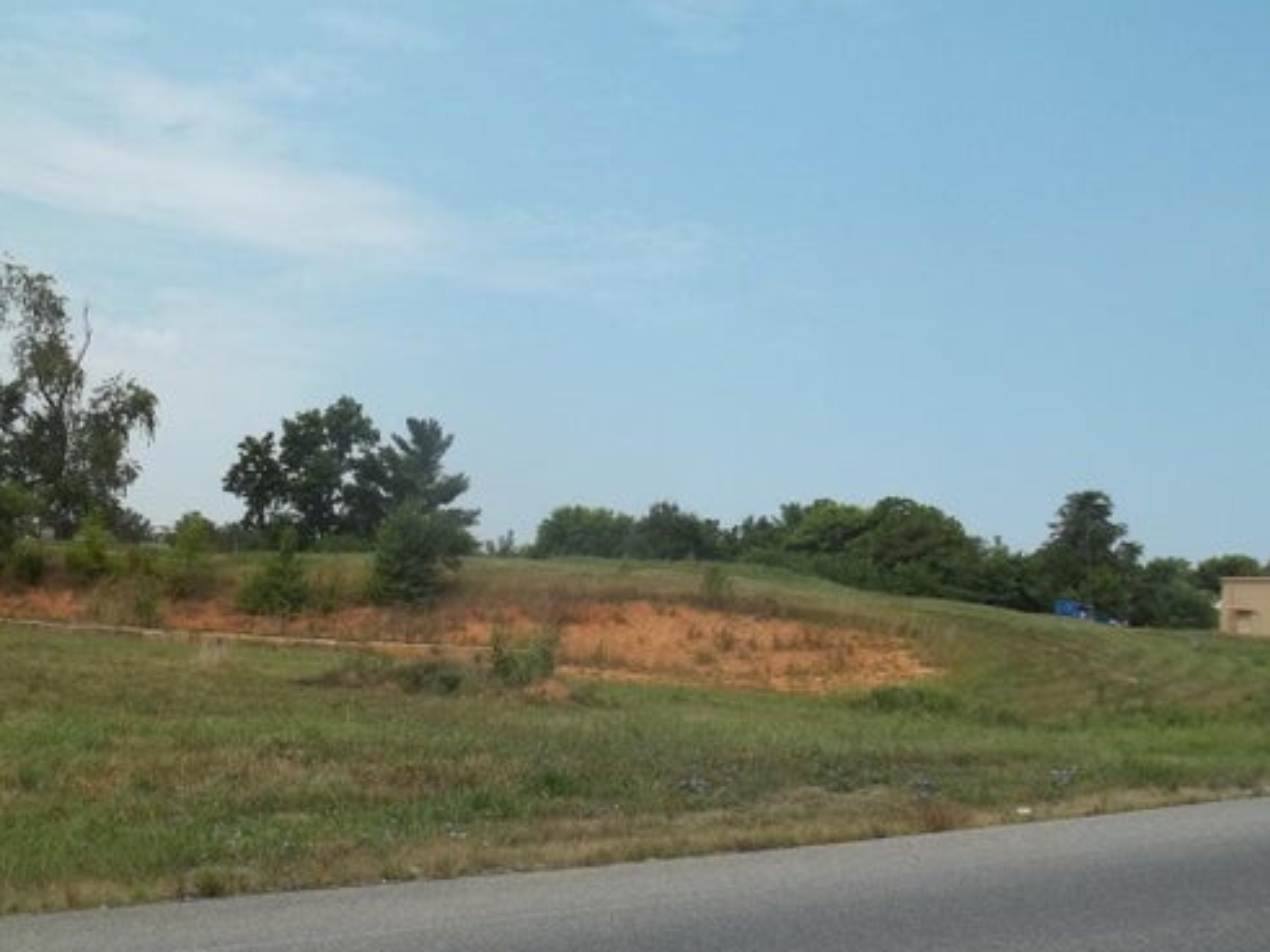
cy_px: 536
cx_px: 631
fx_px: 1577
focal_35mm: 43
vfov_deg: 33.5
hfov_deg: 43.9
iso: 64
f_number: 8
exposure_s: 1/160
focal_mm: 5.9
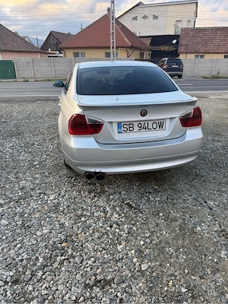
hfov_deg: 56.8
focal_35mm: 24
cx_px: 114
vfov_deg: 71.6
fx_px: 211
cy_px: 152
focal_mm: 6.76
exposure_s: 1/419
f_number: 1.78
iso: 80
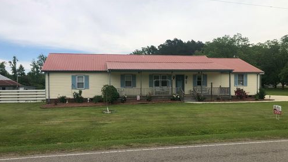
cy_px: 93
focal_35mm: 31
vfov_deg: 37.7
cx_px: 145
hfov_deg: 62.6
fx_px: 237
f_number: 1.8
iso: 20
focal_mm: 3.99
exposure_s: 1/2433
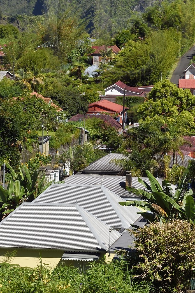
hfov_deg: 8.5
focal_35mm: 161
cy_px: 23
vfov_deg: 12.7
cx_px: 173
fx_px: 1309
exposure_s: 1/250
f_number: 16
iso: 200
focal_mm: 70
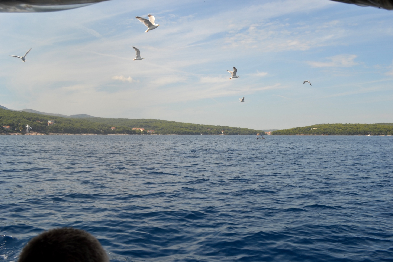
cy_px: 131
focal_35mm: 30
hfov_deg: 61.9
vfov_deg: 43.6
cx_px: 196
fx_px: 328
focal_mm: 20
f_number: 8
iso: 100
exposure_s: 1/250
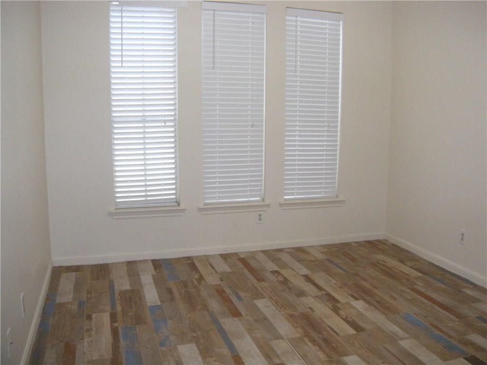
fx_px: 492
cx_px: 244
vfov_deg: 40.7
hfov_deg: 52.6
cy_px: 182
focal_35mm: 35
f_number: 3.8
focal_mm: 5.9
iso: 400
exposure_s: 1/30
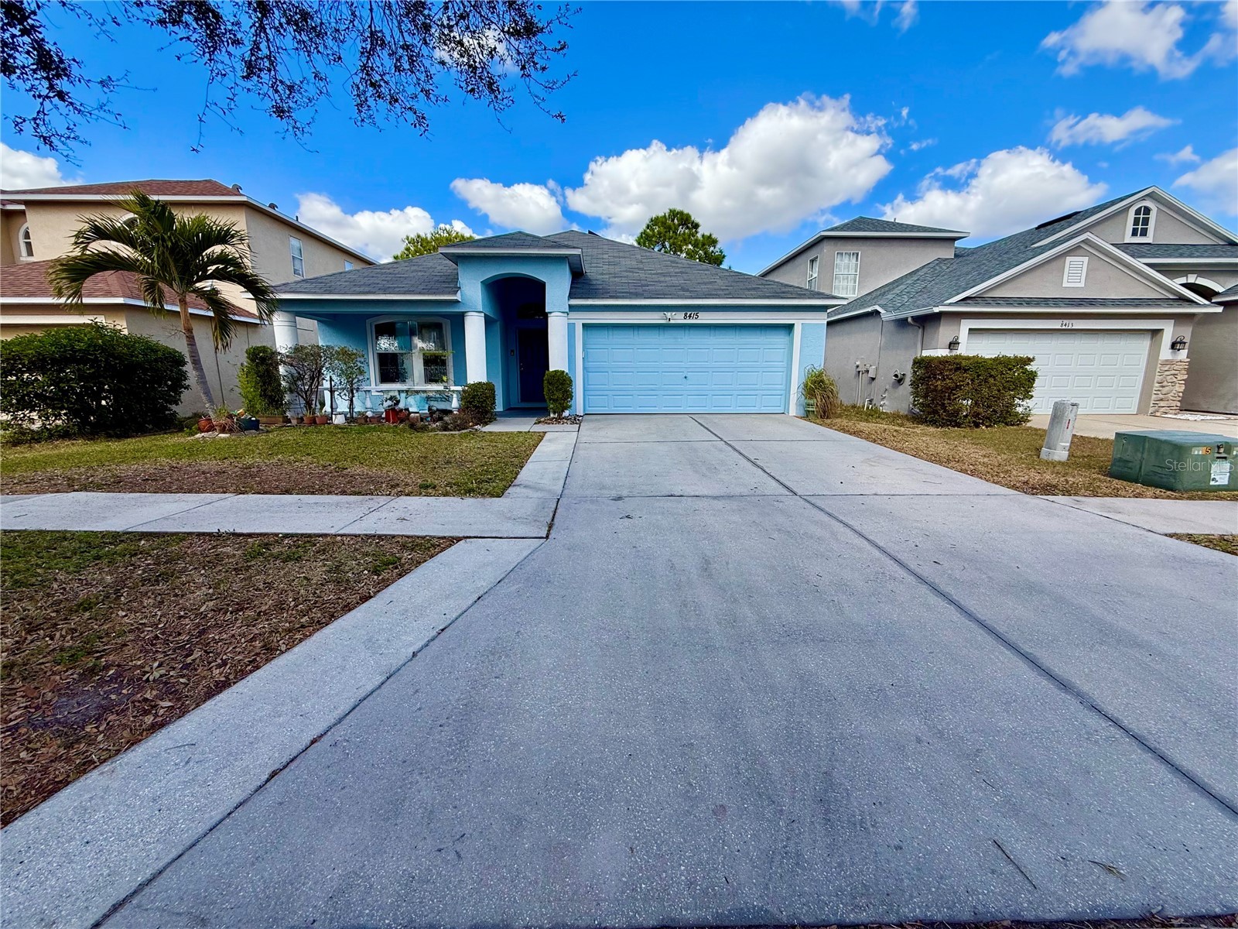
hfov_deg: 102.1
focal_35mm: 14
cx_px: 619
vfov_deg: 85.7
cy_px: 464
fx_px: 501
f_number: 2.2
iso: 50
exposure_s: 1/613
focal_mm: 2.22
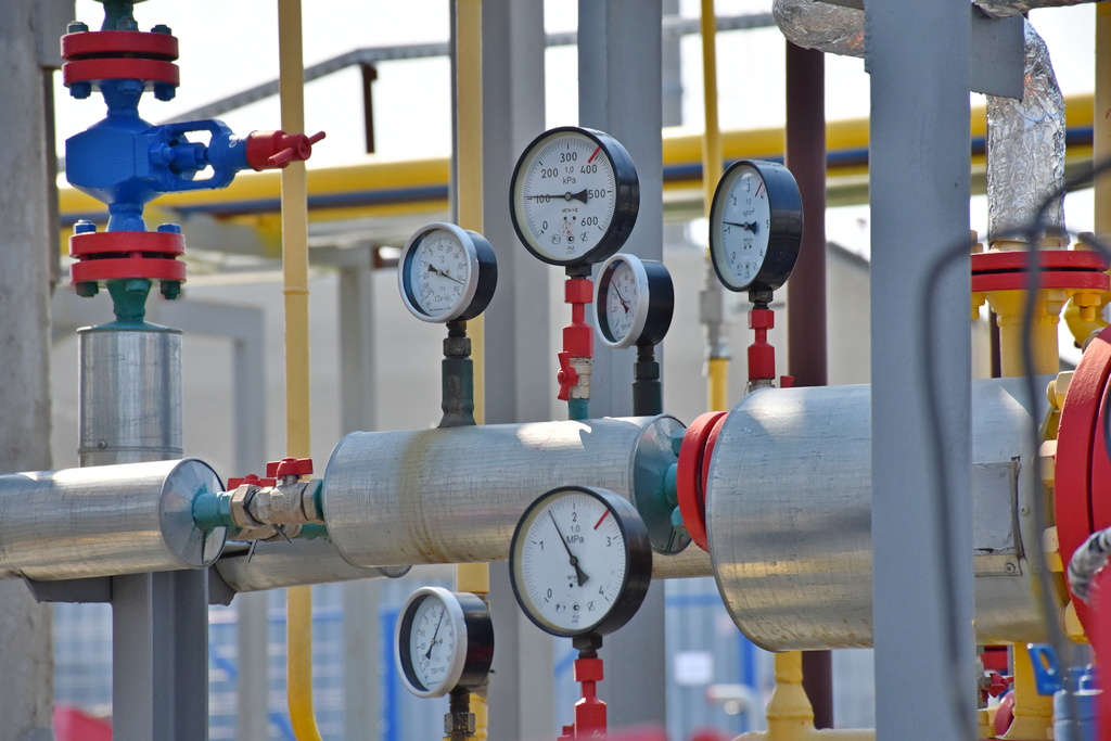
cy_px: 370
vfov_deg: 6.5
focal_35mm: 210
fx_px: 6481
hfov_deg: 9.8
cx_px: 556
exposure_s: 1/1000
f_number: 8
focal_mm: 140
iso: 500
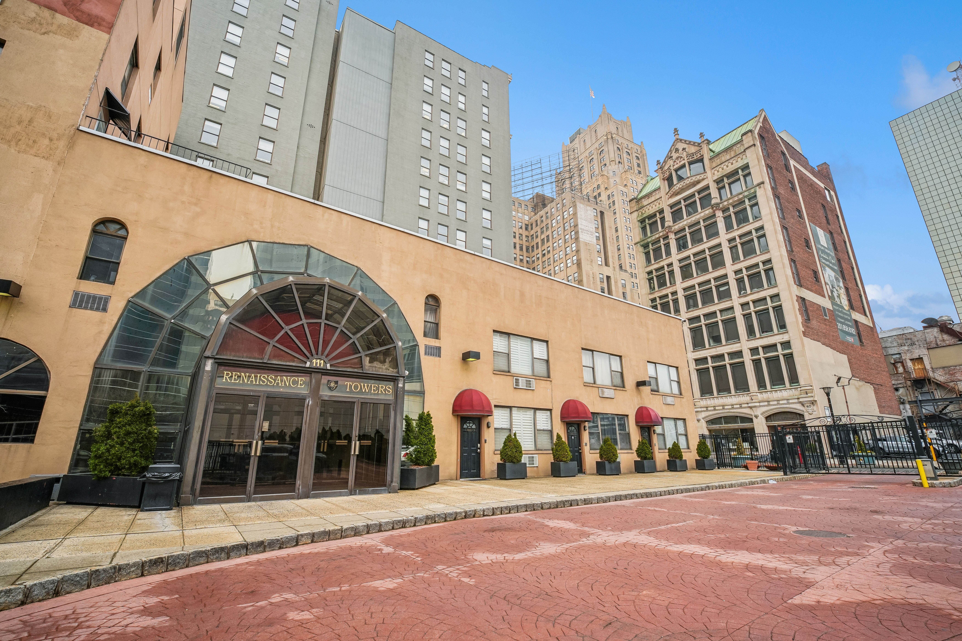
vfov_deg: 81.2
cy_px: 320
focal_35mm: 14
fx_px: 374
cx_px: 481
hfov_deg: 104.3
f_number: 8
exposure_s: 1/160
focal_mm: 14
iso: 320
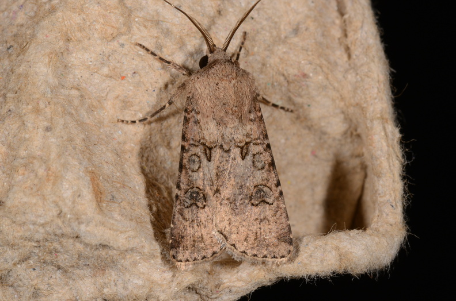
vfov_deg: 10.7
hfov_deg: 16.1
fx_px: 1611
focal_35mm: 128
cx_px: 228
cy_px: 150
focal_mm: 85
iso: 100
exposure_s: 1/60
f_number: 25
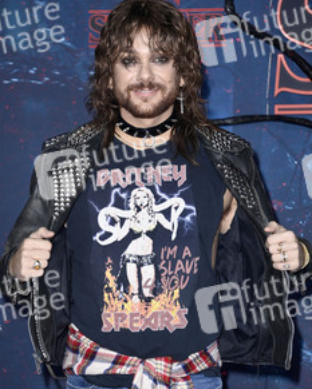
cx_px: 142
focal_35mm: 161
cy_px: 235
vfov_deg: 12.0
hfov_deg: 9.6
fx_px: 1857
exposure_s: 1/200
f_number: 5.6
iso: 500
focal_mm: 125
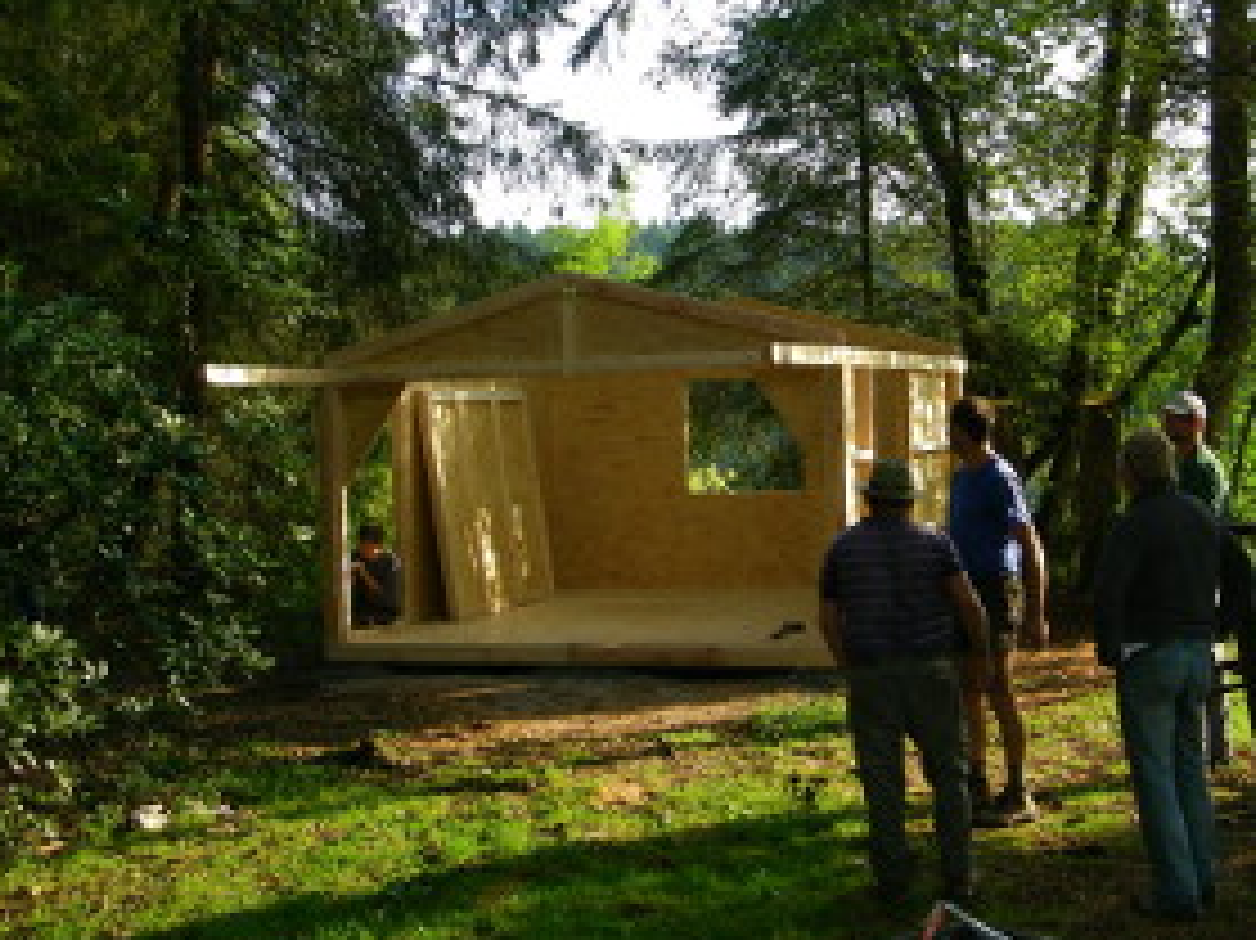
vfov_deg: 29.6
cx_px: 761
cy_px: 387
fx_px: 1777
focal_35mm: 49
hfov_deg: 38.7
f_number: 3.7
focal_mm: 6.7
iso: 80
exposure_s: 1/200
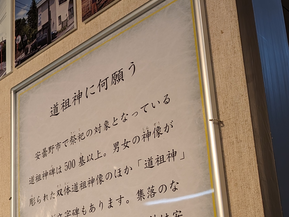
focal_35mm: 58
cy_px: 197
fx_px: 485
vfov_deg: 24.5
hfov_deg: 31.6
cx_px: 28
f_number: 1.68
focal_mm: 6.9
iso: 256
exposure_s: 1/60
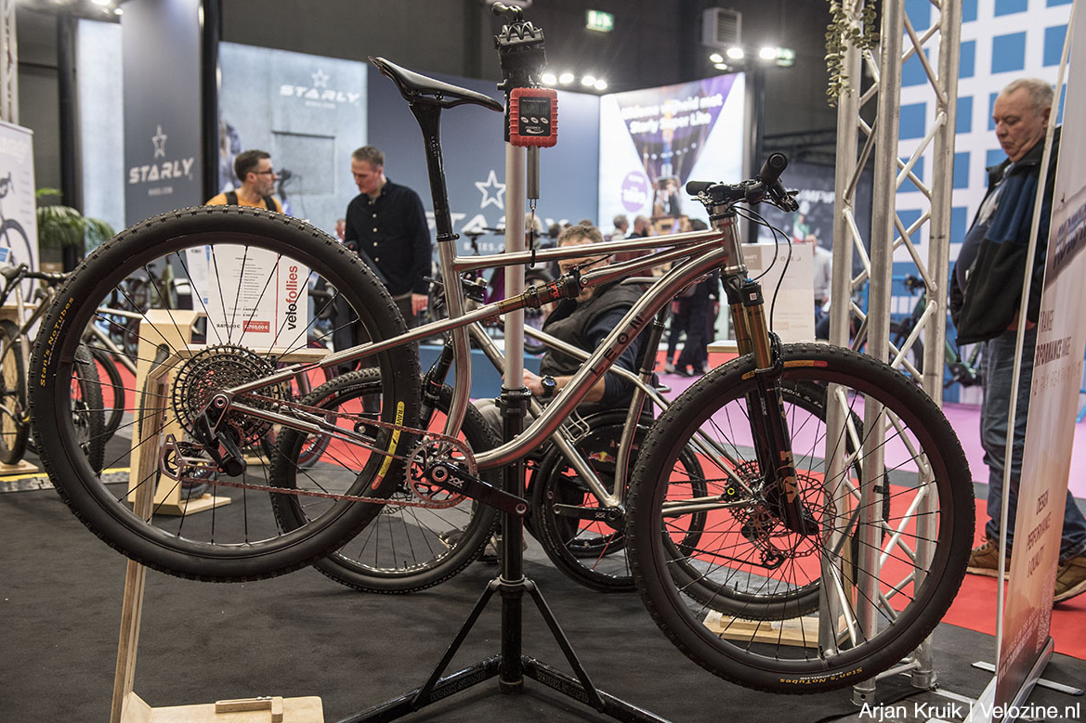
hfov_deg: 49.6
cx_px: 532
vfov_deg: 34.2
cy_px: 359
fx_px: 1176
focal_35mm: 39
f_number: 4.5
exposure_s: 1/160
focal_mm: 38
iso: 1000
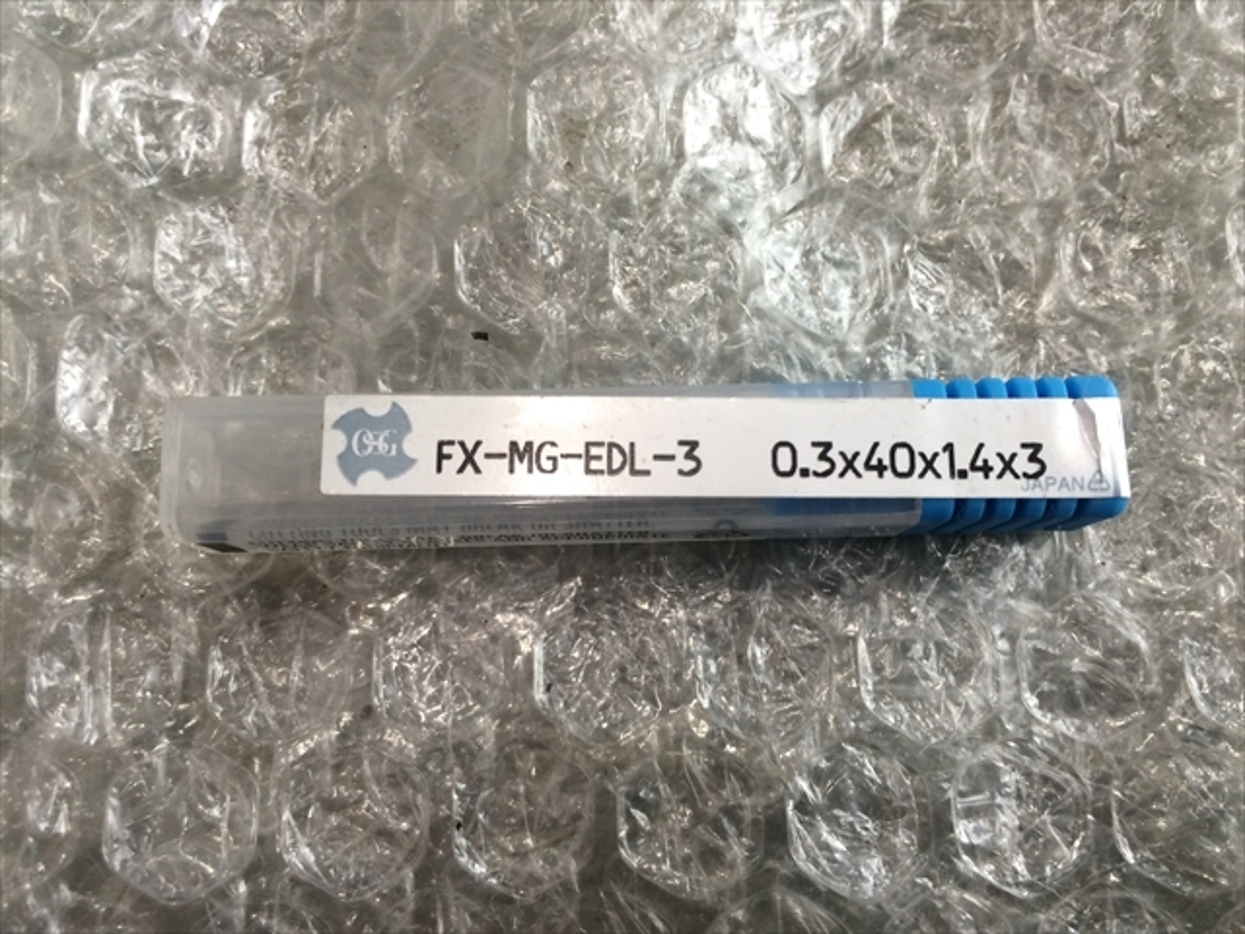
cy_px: 467
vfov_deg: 48.2
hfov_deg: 61.7
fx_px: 1043
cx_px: 622
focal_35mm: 29
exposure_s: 1/30
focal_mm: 4.15
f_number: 2.2
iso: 100
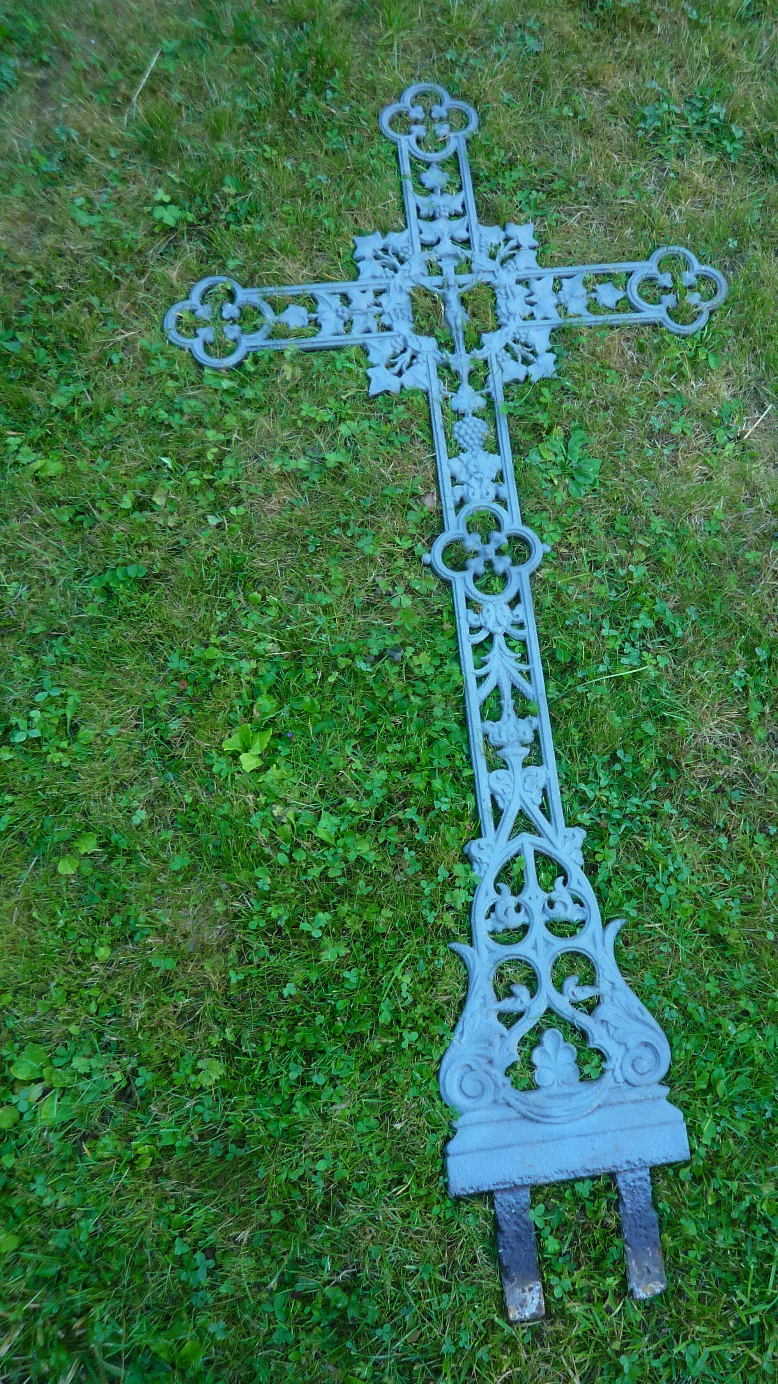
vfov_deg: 67.9
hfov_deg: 41.0
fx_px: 1027
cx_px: 511
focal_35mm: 28
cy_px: 690
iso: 160
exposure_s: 1/30
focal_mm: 4.4
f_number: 2.8
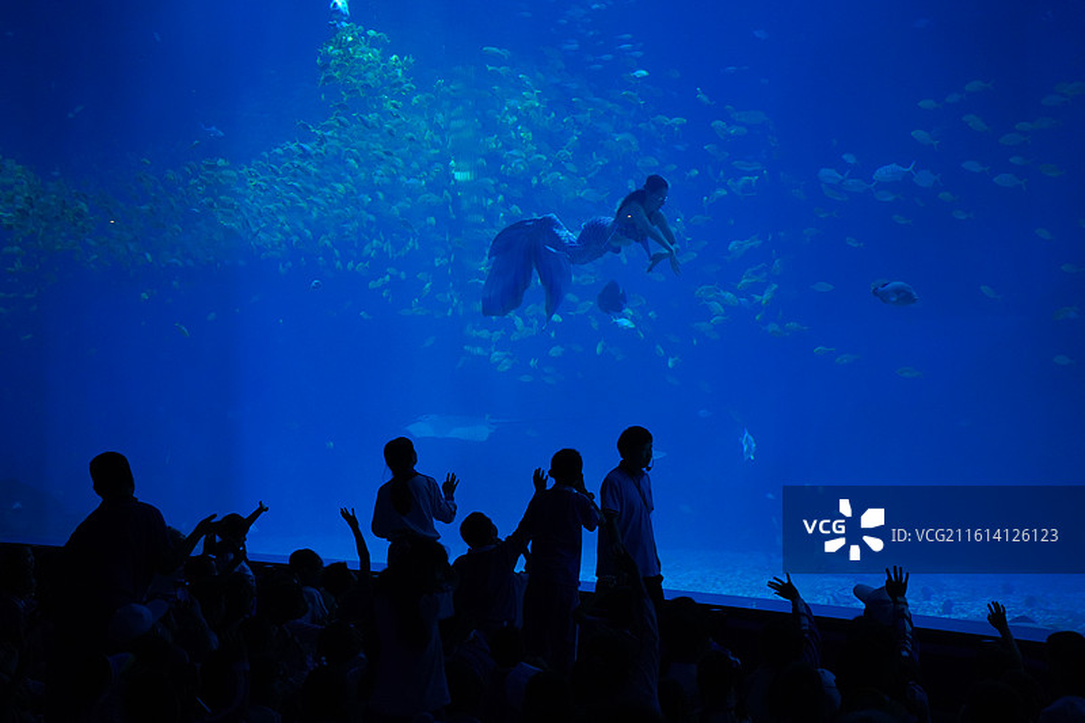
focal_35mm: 68
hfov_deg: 29.7
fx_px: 2049
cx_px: 542
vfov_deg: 20.0
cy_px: 362
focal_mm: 68
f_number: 4
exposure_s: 1/250
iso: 3200
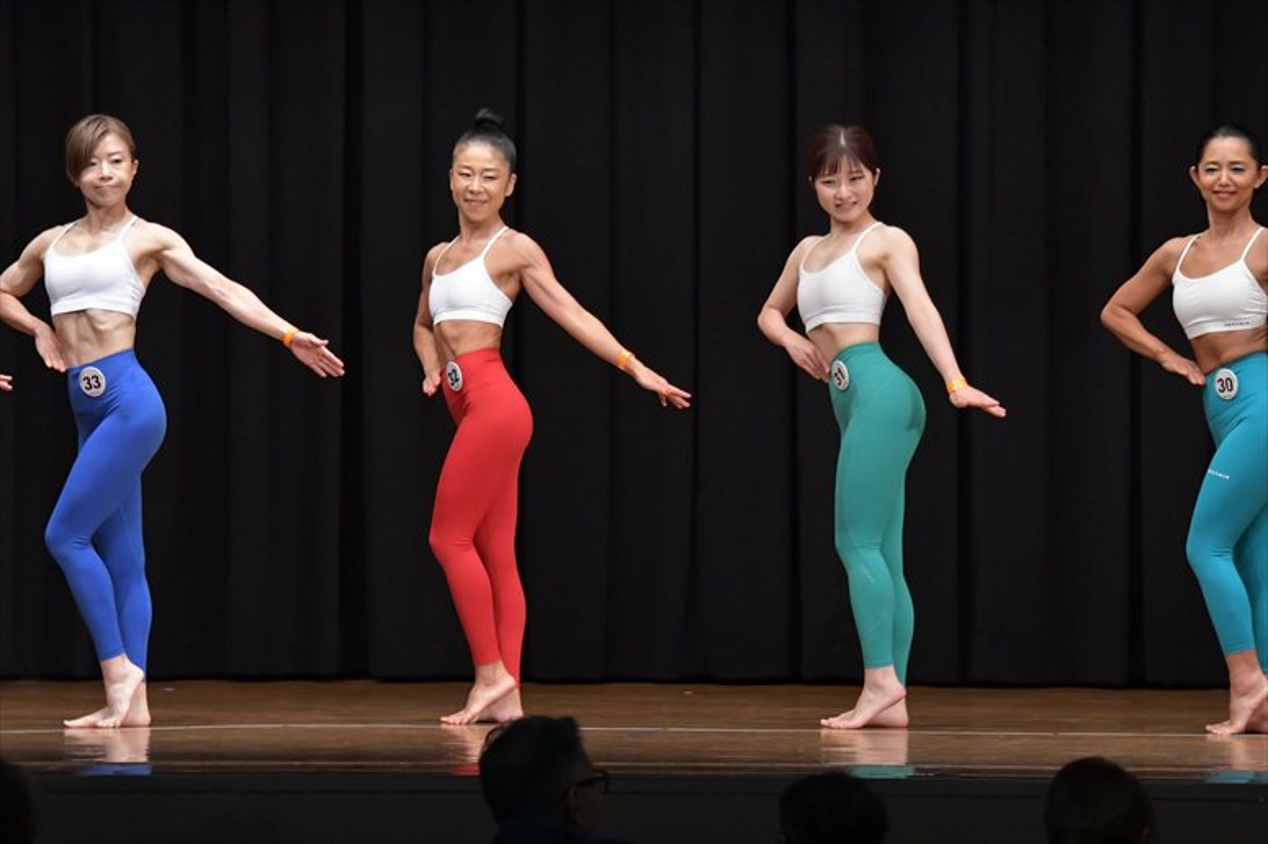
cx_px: 634
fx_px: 7112
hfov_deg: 10.2
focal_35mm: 202
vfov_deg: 6.8
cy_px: 422
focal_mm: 135
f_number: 5.6
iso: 5000
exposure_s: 1/400
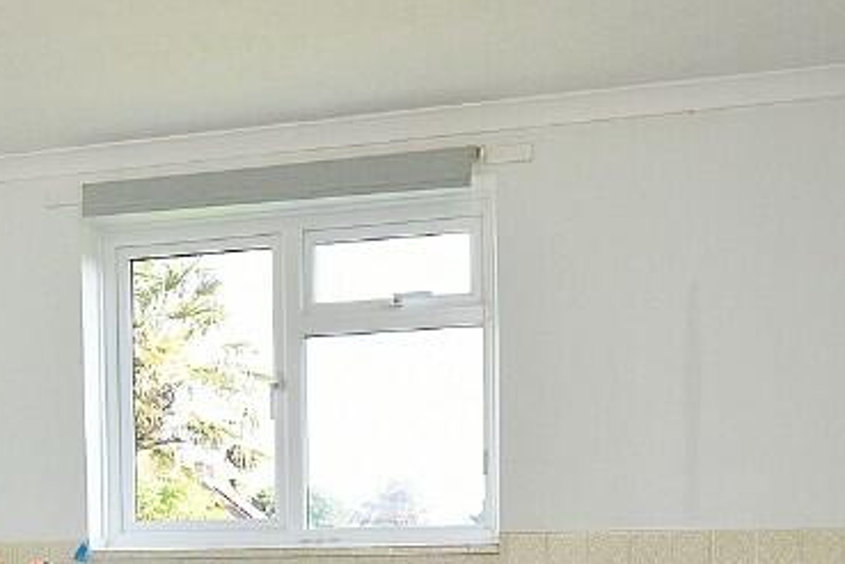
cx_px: 114
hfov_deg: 37.5
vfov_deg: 25.7
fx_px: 1174
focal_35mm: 50
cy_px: 562
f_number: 5
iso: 450
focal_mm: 12
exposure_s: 1/200
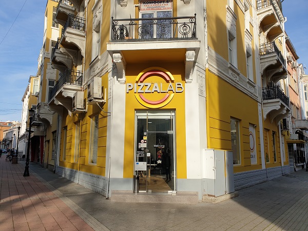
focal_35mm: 26
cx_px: 154
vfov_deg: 53.1
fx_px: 231
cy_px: 116
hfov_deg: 67.3
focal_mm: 4.3
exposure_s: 1/1486
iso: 50
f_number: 2.4
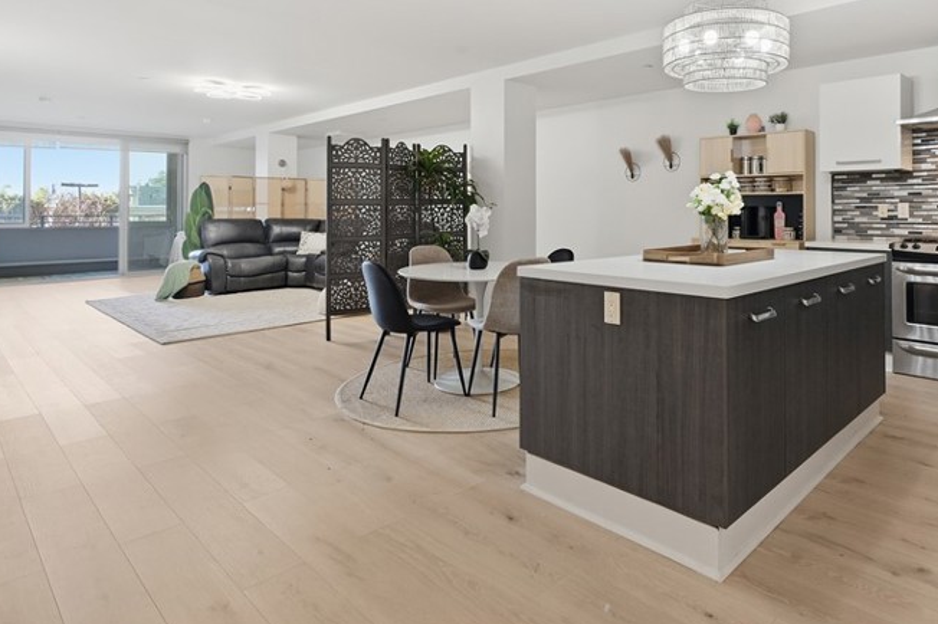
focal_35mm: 22
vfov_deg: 56.1
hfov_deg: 77.4
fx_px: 573
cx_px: 580
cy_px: 214
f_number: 9
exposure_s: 1/640
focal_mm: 14
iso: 2500
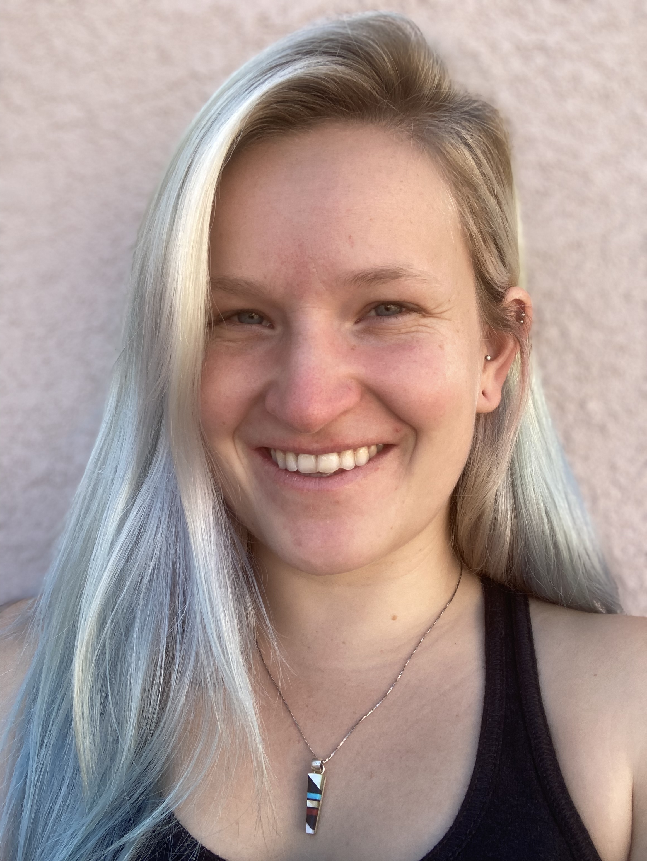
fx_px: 797
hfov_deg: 44.2
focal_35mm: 32
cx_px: 324
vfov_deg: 56.8
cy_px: 430
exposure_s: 1/161
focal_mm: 2.87
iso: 20
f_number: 2.2
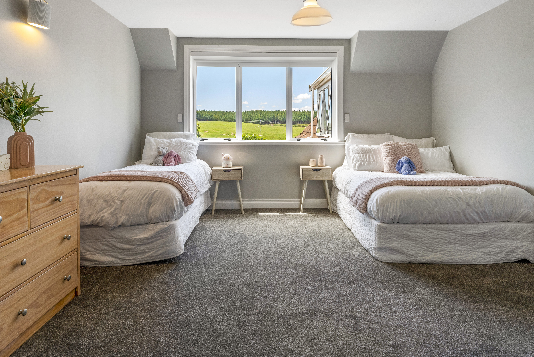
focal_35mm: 22
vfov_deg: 55.6
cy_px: 130
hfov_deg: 77.6
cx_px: 275
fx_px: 332
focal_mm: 17.3
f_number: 8
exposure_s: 1/50
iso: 640
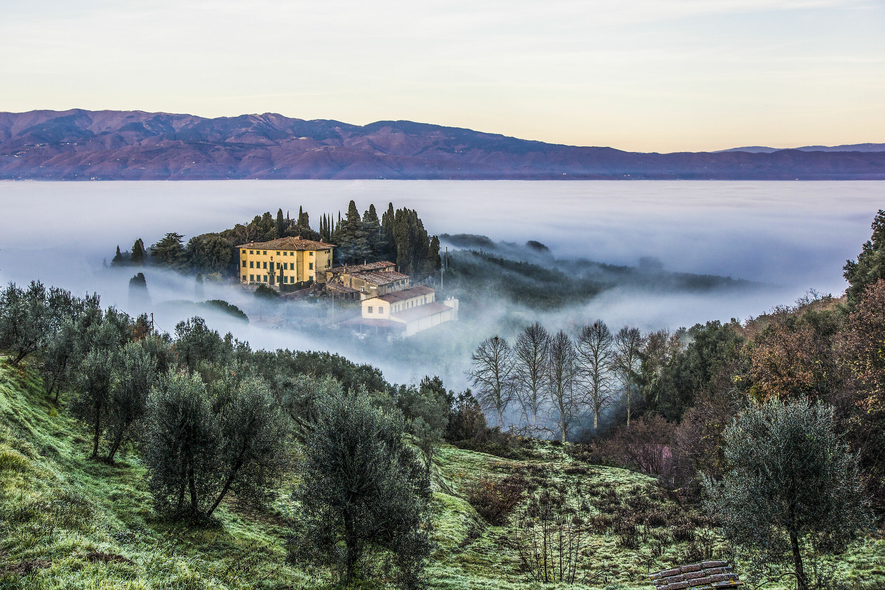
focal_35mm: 45
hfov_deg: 43.6
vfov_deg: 29.9
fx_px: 1106
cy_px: 295
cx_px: 442
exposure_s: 1/250
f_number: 4.5
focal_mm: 30
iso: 160
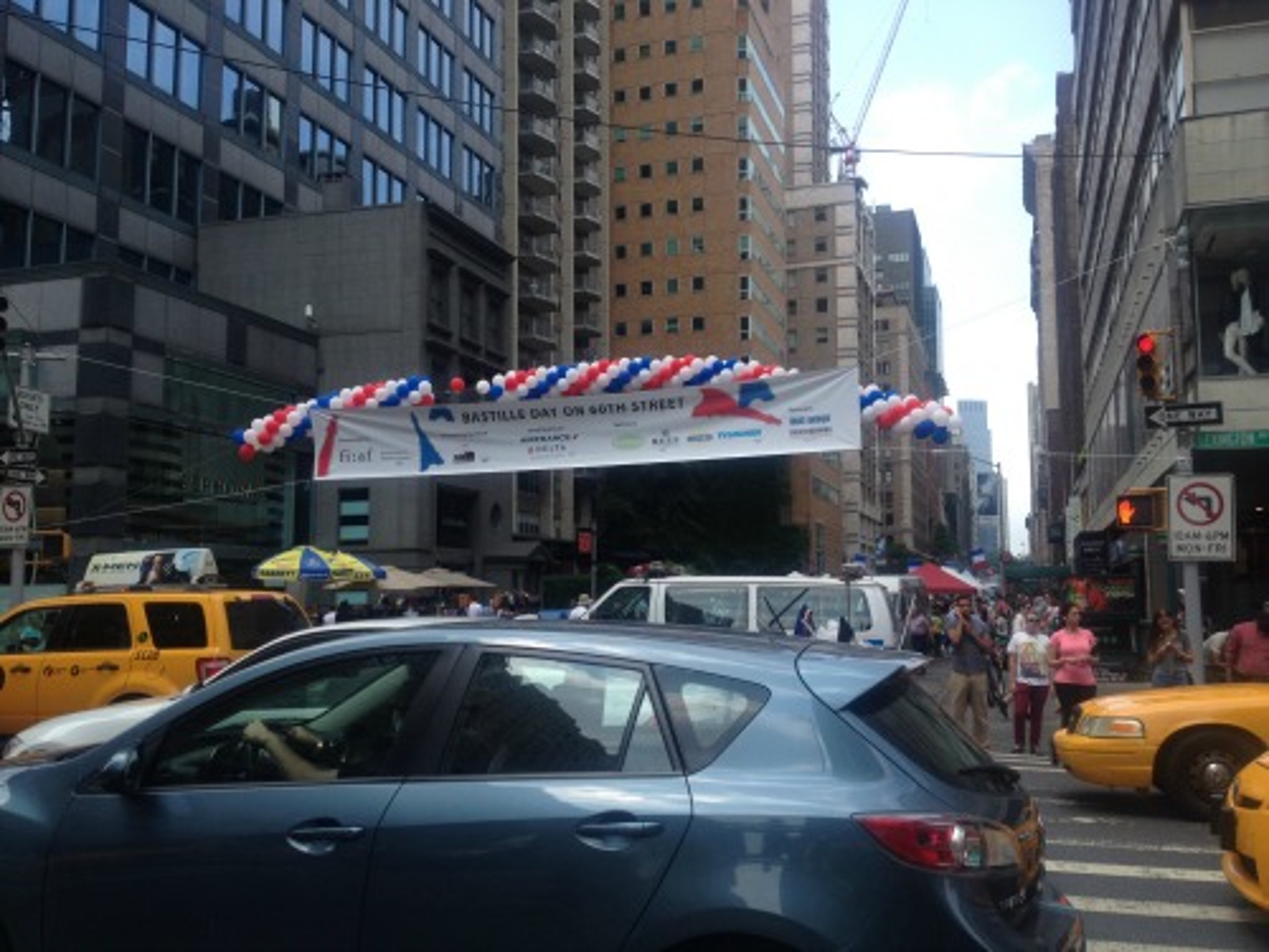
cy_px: 476
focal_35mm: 35
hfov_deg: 52.6
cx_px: 634
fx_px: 1283
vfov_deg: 40.7
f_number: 2.4
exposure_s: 1/849
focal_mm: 4.28
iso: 50
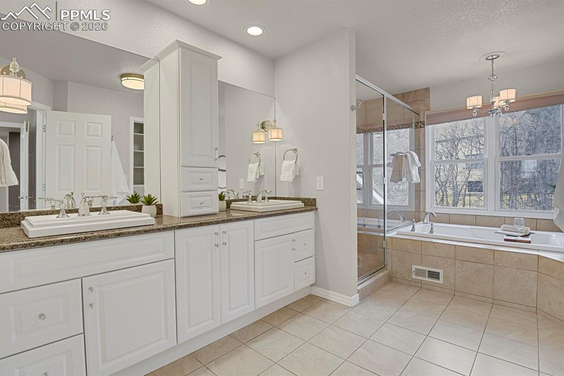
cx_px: 282
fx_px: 266
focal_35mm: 17
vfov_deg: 70.4
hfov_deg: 93.3
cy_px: 188
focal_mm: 17
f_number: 8
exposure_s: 1/1.67
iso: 250
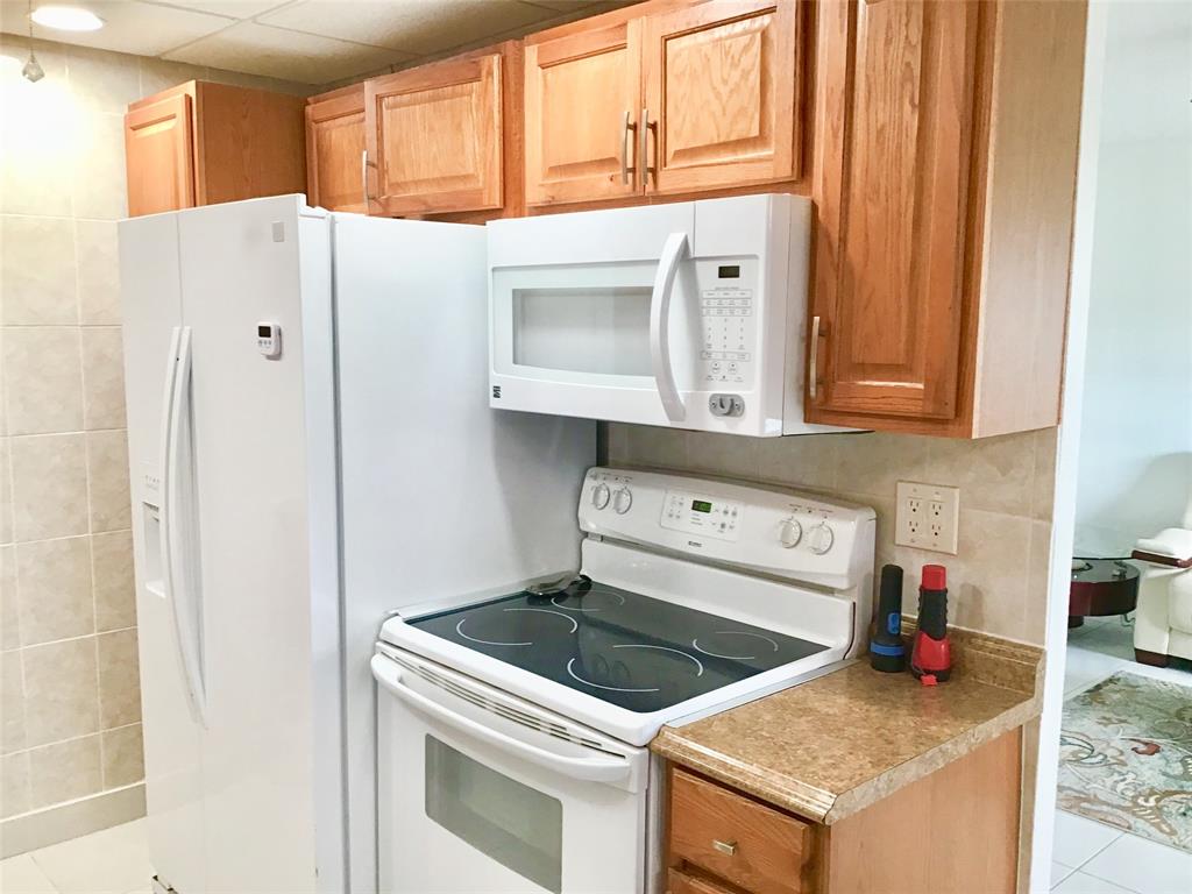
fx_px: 1067
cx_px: 596
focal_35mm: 31
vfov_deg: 45.4
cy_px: 447
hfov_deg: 58.4
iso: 50
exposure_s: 1/30
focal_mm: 3.3
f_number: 2.4
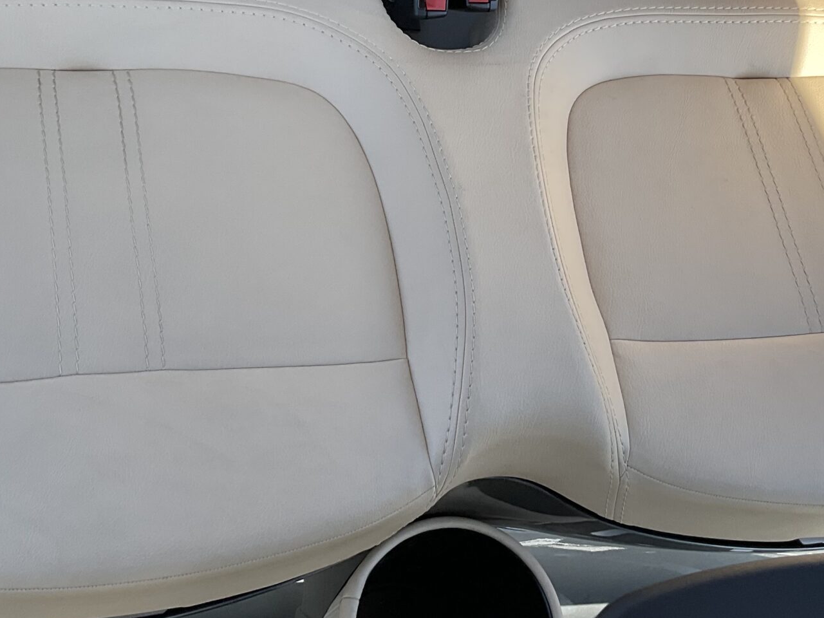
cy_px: 243
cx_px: 437
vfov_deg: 25.2
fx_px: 1381
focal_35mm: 58
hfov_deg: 33.2
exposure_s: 1/473
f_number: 1.8
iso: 16
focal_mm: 3
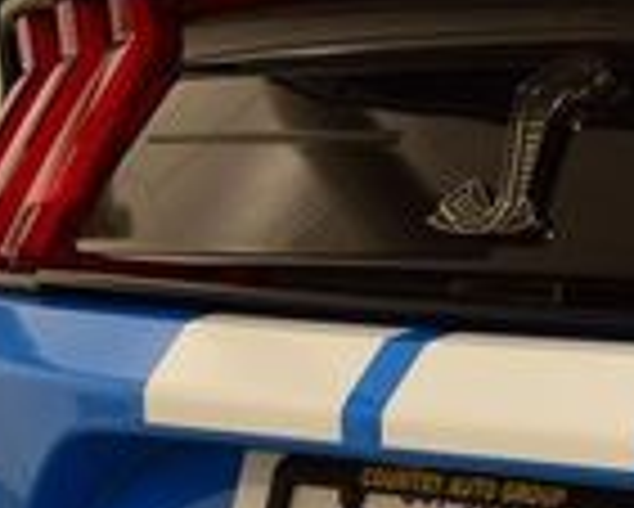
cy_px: 479
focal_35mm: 205
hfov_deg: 9.1
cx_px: 1084
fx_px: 3849
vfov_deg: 7.5
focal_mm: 32
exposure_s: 1/20
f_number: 6.3
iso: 400
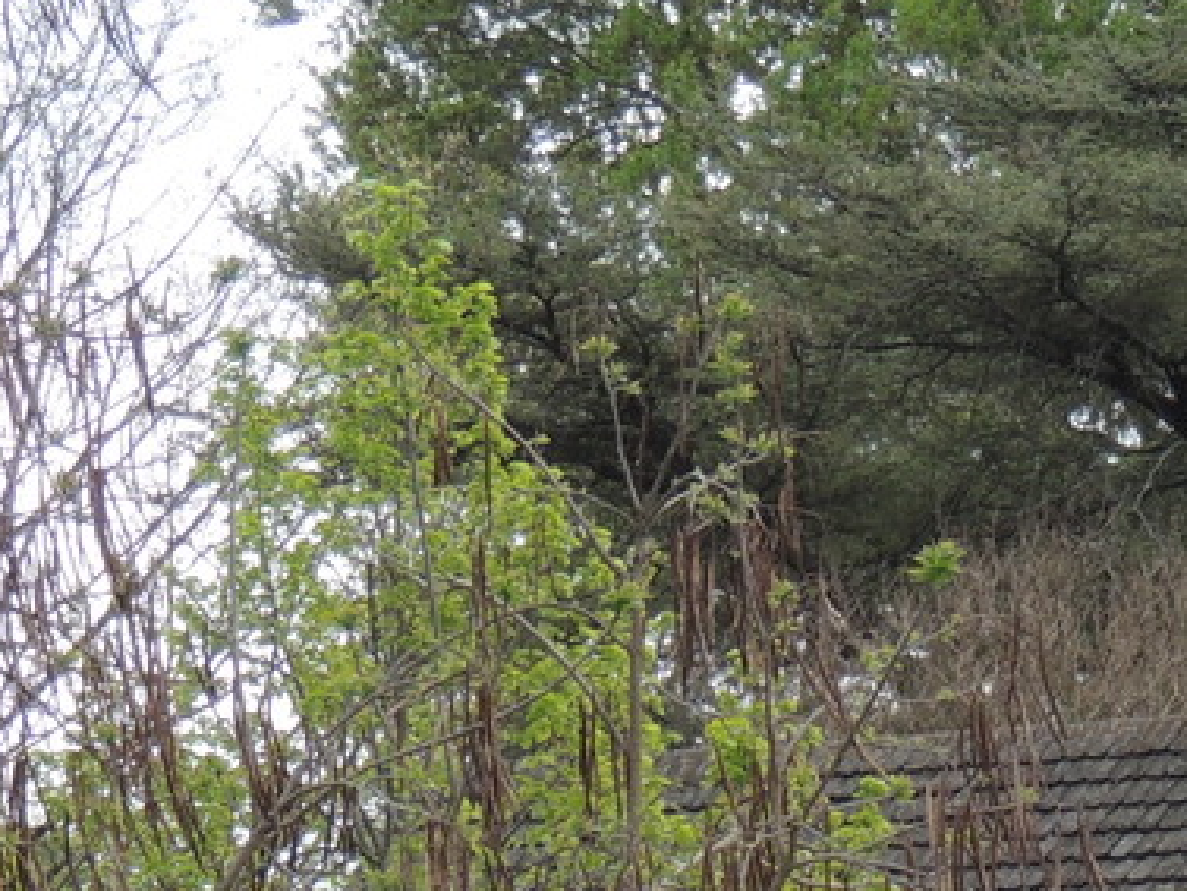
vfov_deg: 3.0
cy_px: 1420
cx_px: 866
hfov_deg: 4.0
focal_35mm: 492
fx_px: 16876
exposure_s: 1/500
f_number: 4.4
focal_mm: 25.8
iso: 160
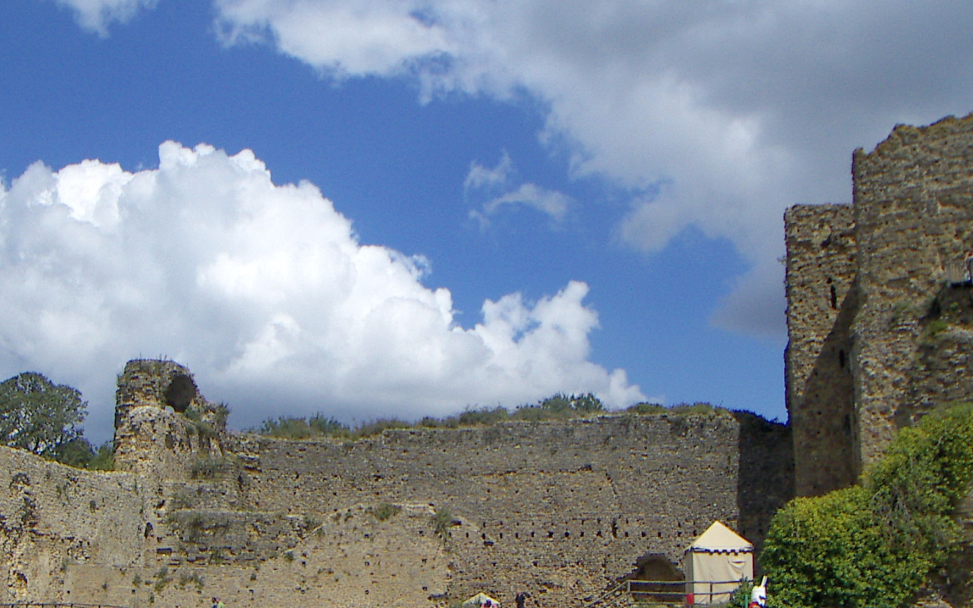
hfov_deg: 40.9
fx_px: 1299
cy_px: 387
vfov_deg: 26.2
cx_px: 389
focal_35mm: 49
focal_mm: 4.7
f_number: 6.7
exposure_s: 1/500
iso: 50
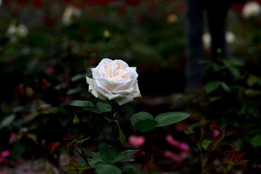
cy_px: 87
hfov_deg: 19.5
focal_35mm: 105
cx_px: 130
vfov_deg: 13.0
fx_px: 761
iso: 160
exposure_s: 1/500
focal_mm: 105
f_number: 5.6
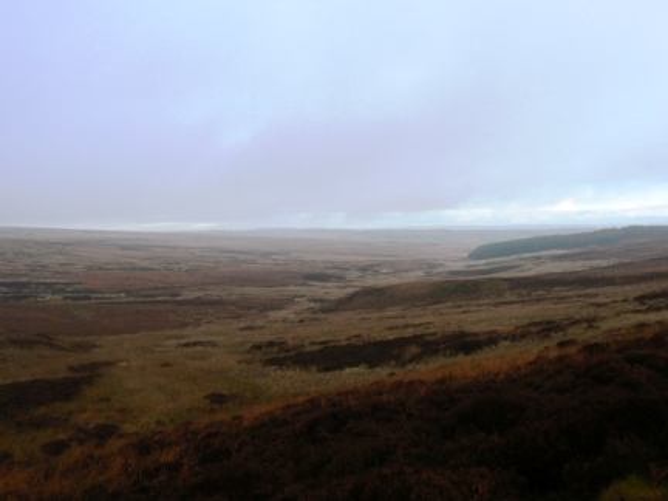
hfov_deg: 51.4
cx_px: 334
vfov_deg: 39.7
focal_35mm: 36
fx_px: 695
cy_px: 250
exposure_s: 1/125
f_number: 5.6
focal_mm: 6
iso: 80
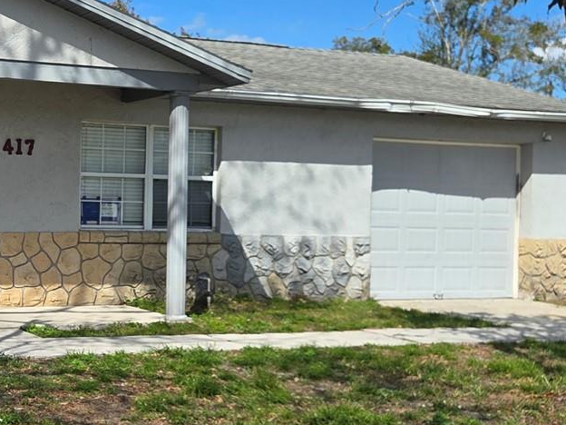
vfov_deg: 24.8
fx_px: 965
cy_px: 208
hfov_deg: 30.9
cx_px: 33
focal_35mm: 59
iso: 80
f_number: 1.8
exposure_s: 1/5545
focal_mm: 5.4
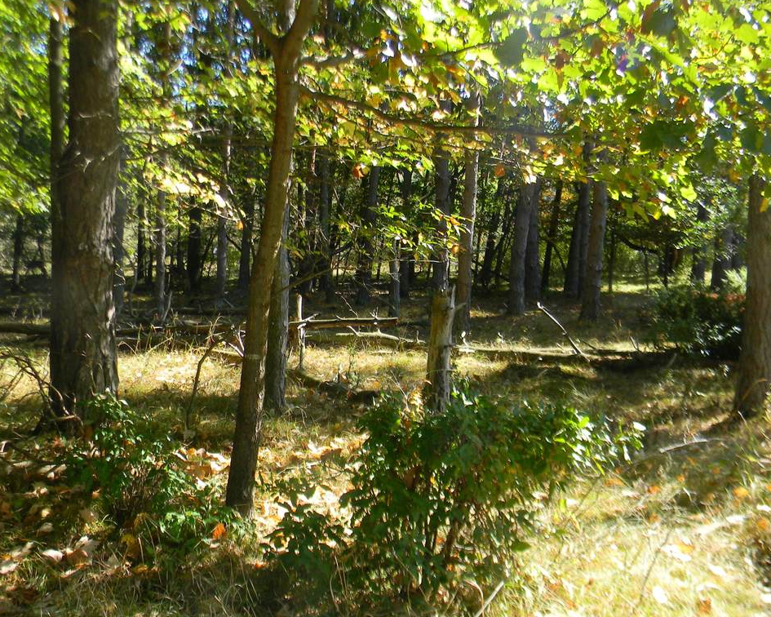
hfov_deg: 49.0
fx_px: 844
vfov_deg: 40.1
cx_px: 335
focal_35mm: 37
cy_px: 343
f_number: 3.5
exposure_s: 1/130
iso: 80
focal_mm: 5
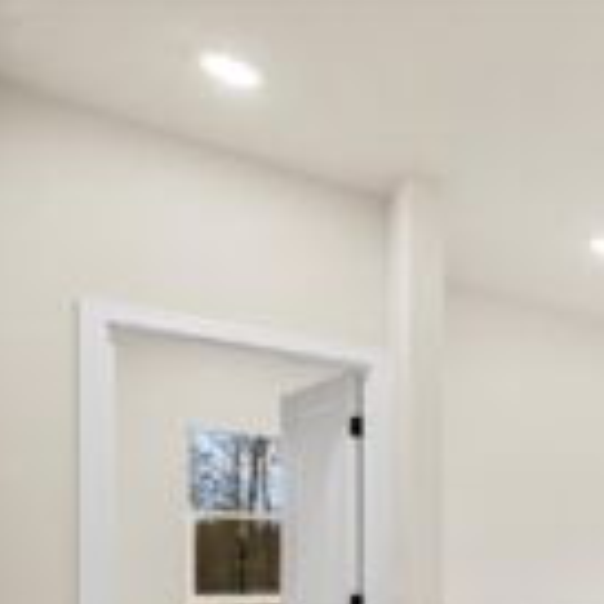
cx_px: 804
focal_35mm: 35
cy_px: 584
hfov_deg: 33.2
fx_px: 691
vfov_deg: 41.9
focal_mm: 14
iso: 400
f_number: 7.1
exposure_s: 1/30
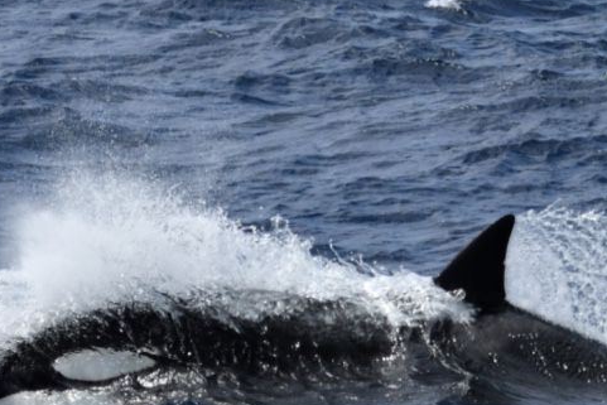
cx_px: 357
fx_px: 8972
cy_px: 285
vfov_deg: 2.6
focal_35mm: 532
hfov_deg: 3.9
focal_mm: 320
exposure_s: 1/8000
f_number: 5.6
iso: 900
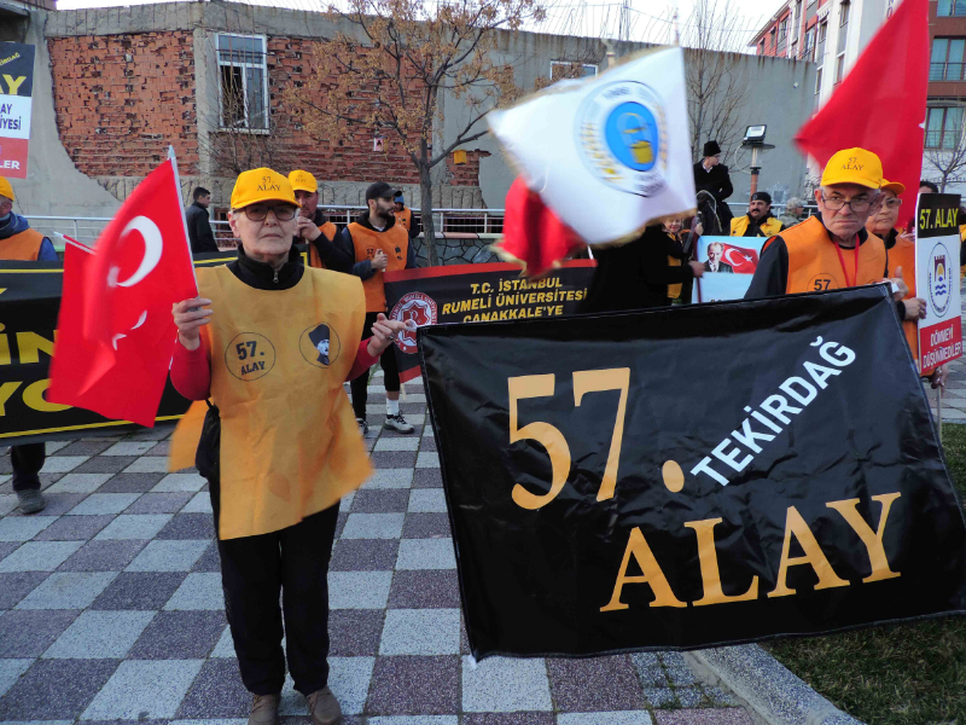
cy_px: 362
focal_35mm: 24
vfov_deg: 56.8
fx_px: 670
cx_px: 483
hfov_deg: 71.6
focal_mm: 4.3
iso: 320
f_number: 3
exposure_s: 1/30
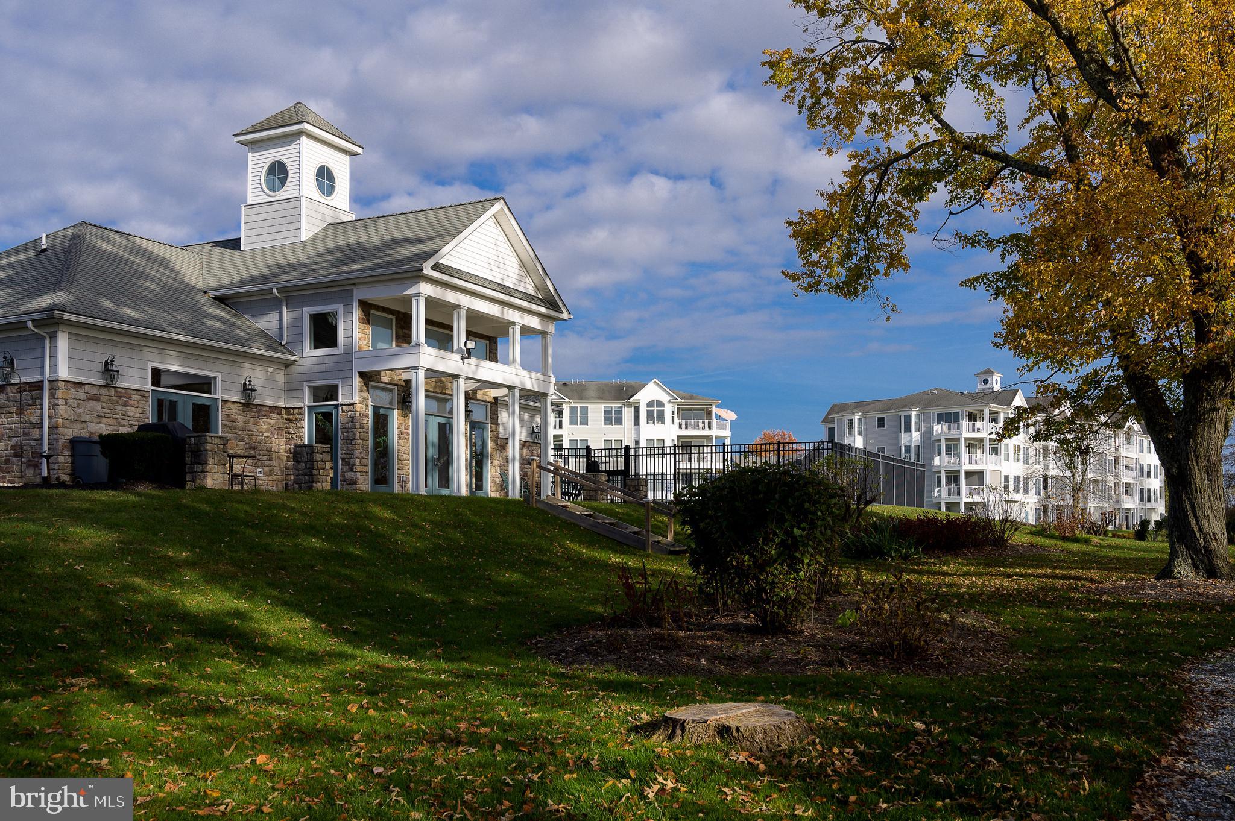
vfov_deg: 38.8
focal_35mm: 34
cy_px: 410
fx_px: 1165
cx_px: 618
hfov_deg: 55.8
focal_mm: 34
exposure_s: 1/400
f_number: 7.1
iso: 100
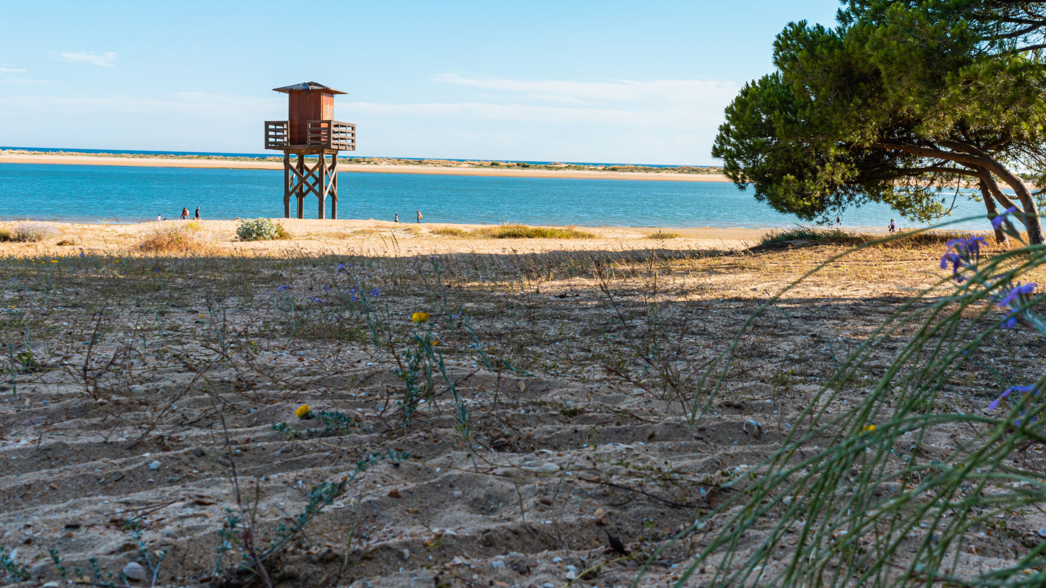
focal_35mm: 43
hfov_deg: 46.6
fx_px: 1192
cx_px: 704
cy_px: 108
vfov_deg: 27.1
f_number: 14
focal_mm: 28
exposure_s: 1/60
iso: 125
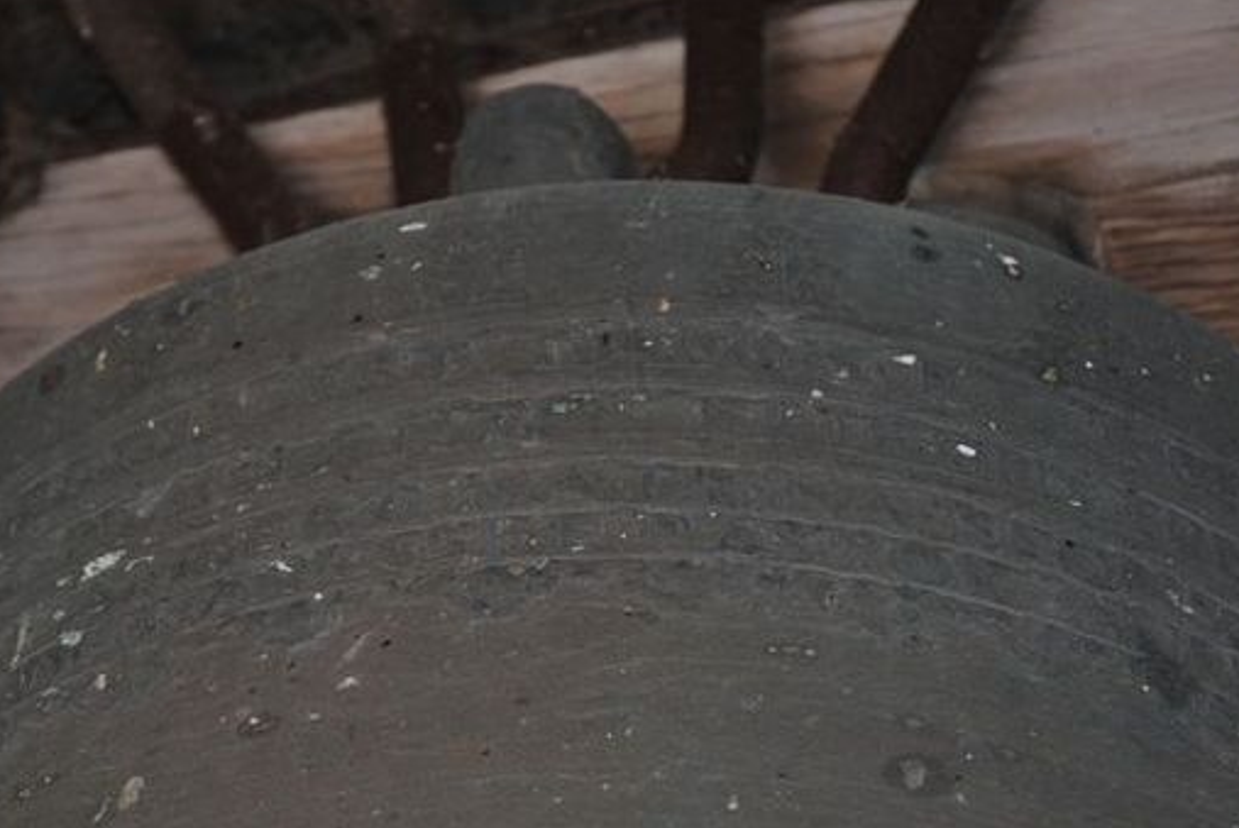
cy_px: 708
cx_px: 513
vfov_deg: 4.2
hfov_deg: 6.3
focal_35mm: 325
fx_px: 11196
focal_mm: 105
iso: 200
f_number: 5.6
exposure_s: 1/60
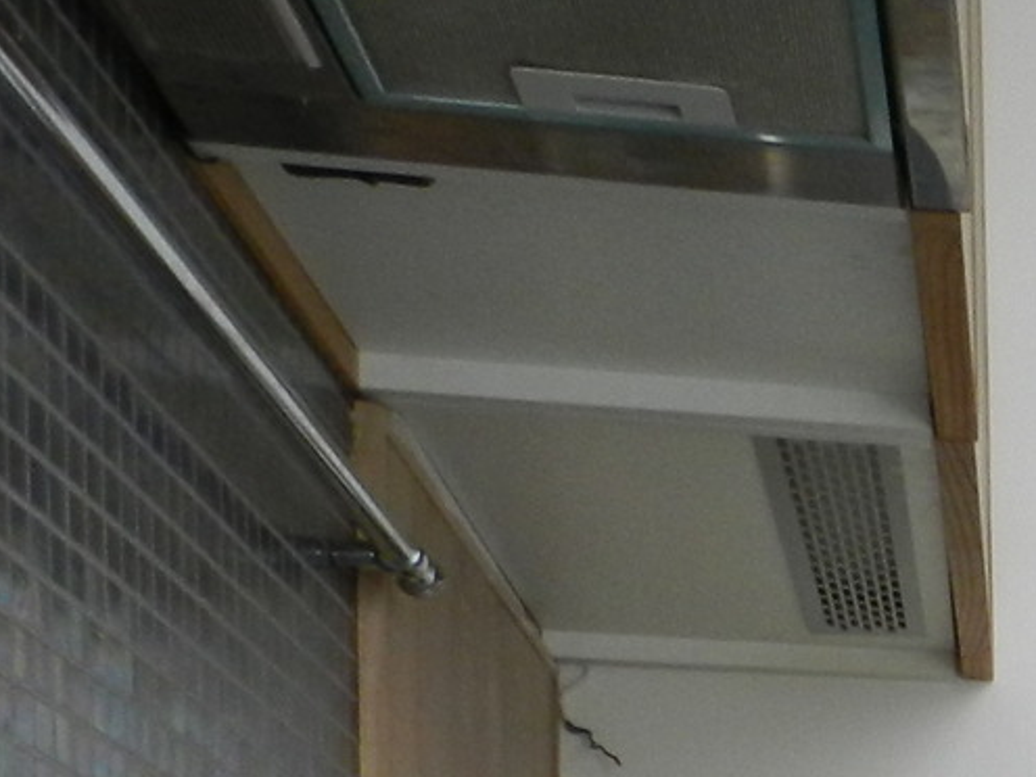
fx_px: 2843
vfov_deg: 14.1
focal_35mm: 95
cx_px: 1913
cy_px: 1328
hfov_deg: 16.8
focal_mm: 4
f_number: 3.4
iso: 200
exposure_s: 1/30
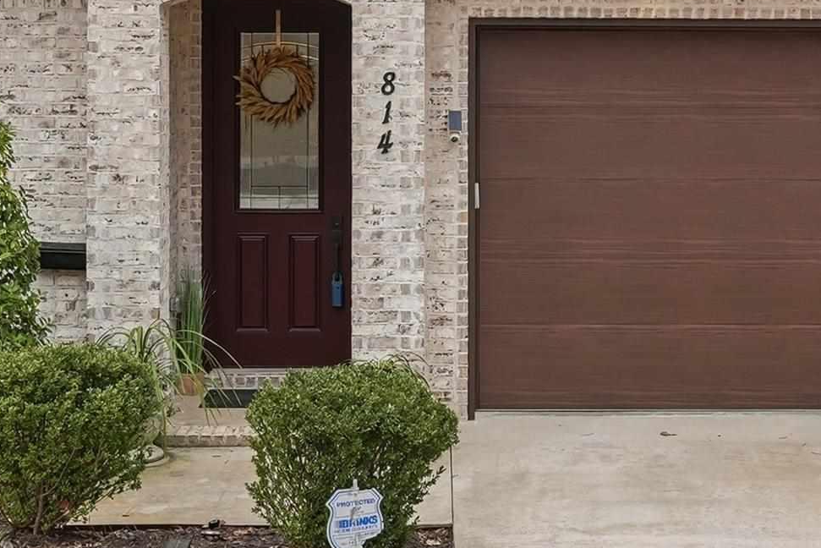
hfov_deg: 29.6
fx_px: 1551
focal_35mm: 68
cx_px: 457
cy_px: 76
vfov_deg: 19.7
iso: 250
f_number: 9
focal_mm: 22
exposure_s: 1/125
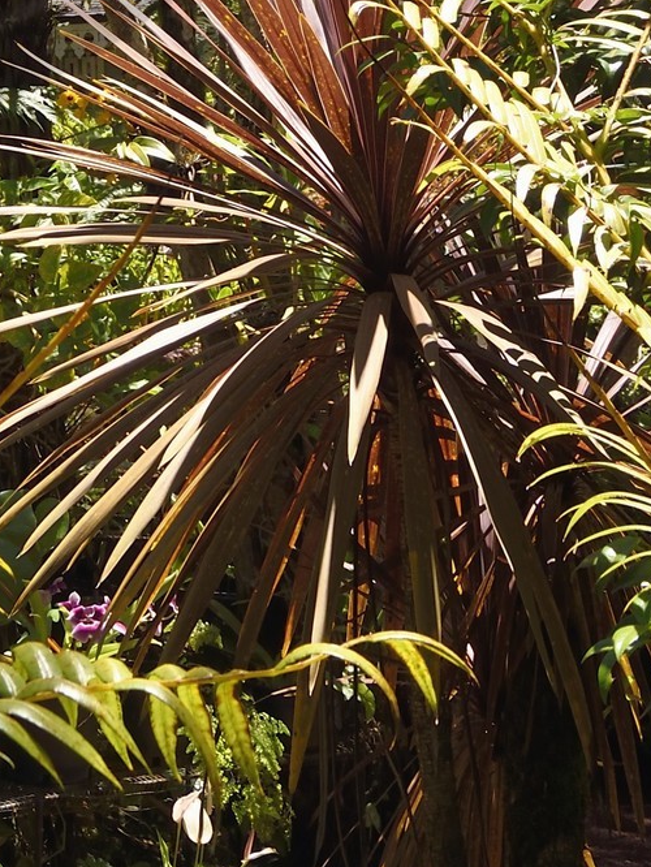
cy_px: -473
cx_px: -217
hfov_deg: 13.7
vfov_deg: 16.9
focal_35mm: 104
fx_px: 2606
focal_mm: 30
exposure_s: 1/160
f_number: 11
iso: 200
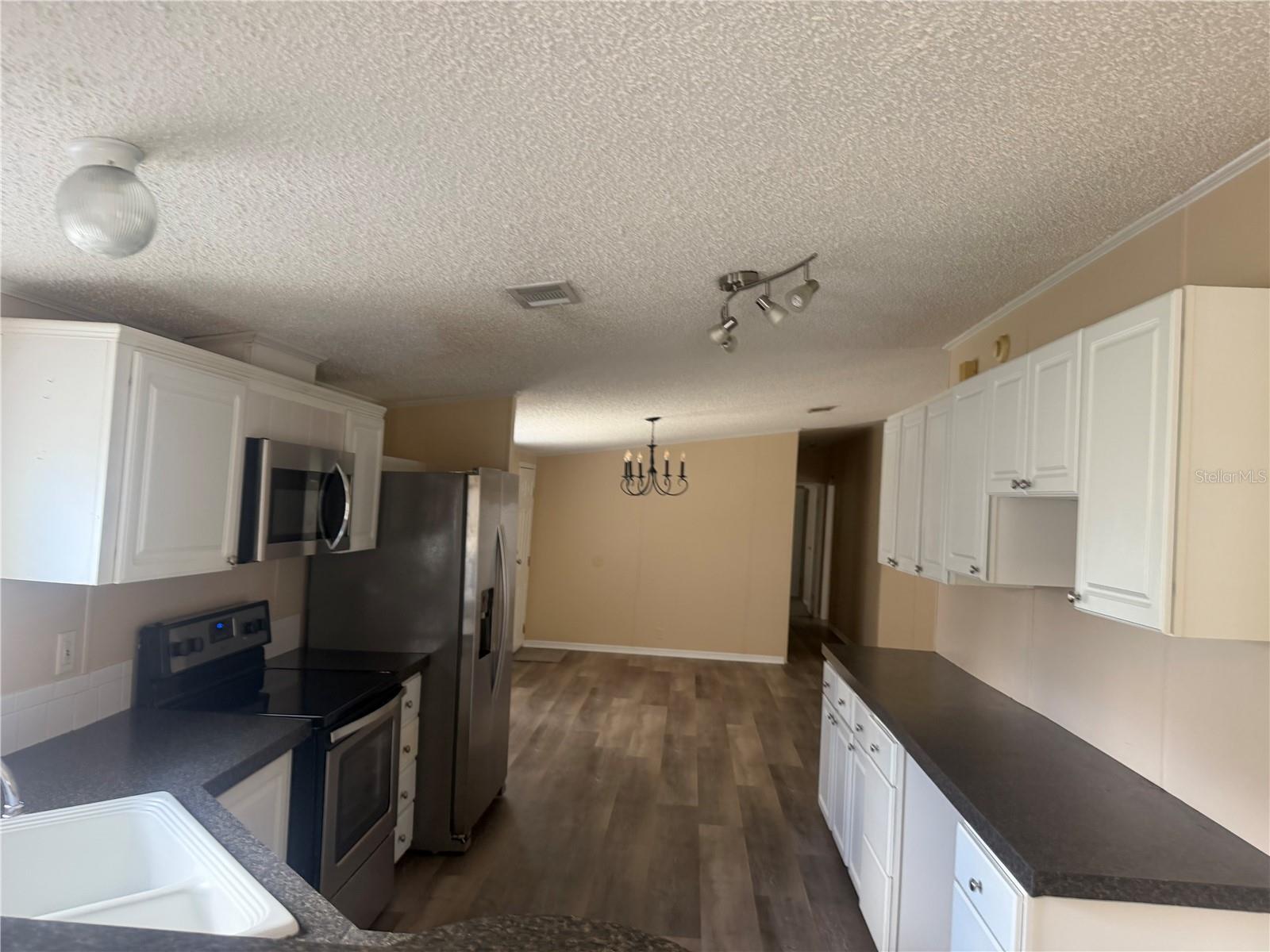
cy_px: 476
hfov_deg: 71.6
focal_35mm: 24
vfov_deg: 56.8
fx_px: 881
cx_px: 635
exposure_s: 1/73
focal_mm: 6.76
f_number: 1.78
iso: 200
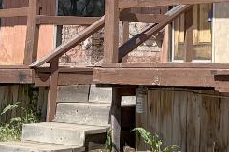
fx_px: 973
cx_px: 233
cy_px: -174
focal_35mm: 153
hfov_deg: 13.2
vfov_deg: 8.4
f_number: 1.78
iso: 80
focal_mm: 6.76
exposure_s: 1/5319
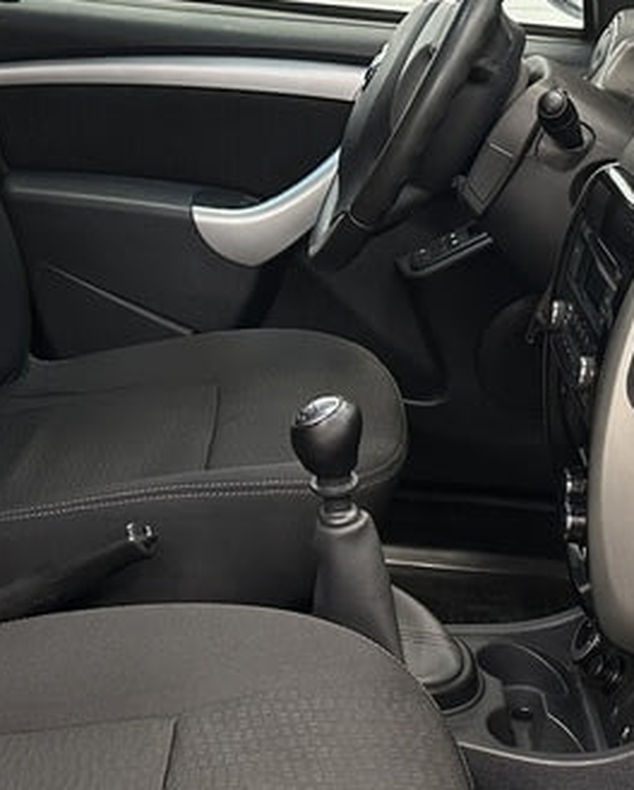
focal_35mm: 64
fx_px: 1498
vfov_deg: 29.5
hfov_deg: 23.5
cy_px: 390
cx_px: 110
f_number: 1.78
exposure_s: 1/50
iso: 200
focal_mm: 6.86
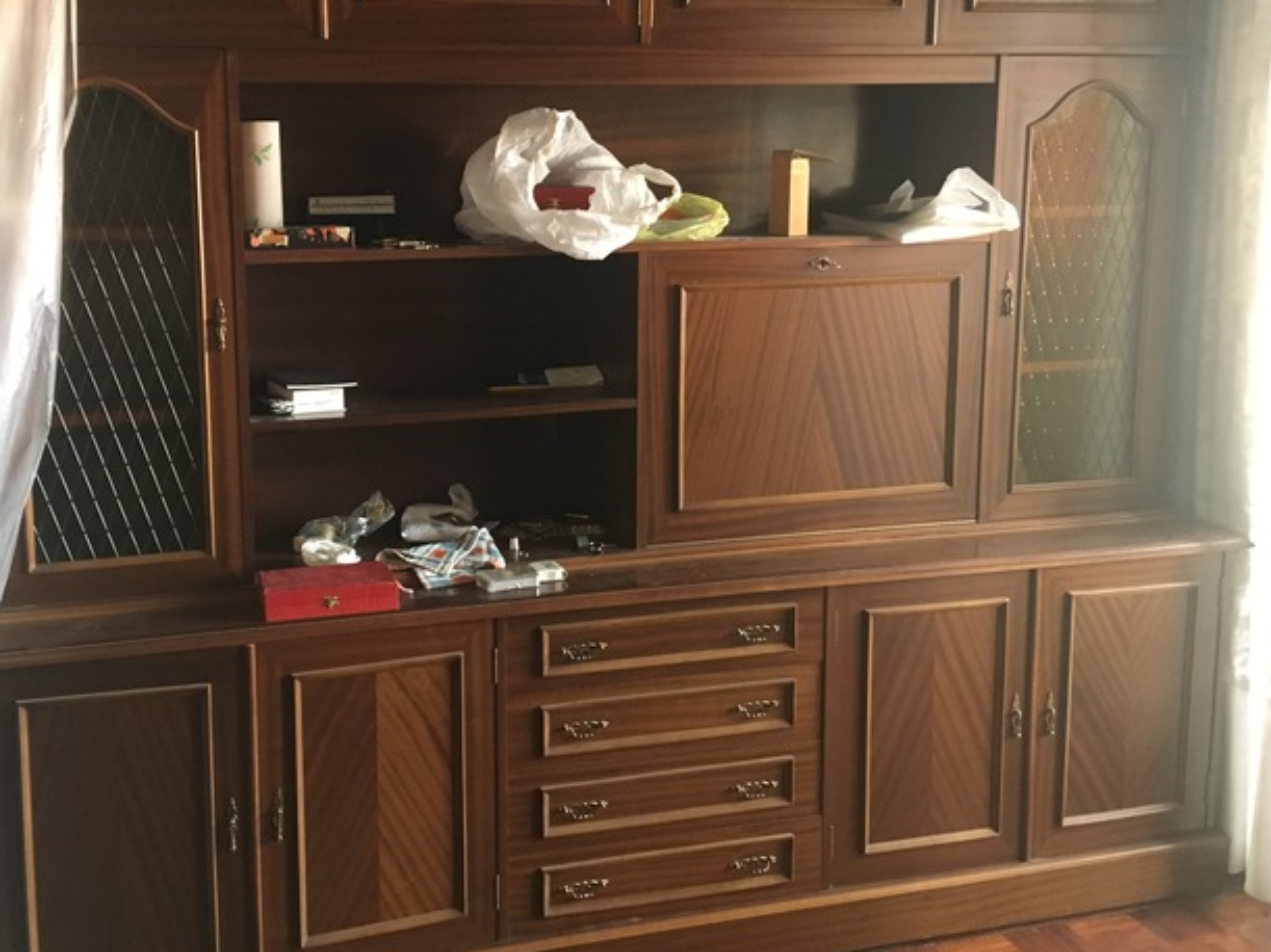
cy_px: 370
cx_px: 485
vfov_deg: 37.5
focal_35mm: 38
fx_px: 1395
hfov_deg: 48.6
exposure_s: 1/25
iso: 200
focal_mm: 4.15
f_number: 2.2
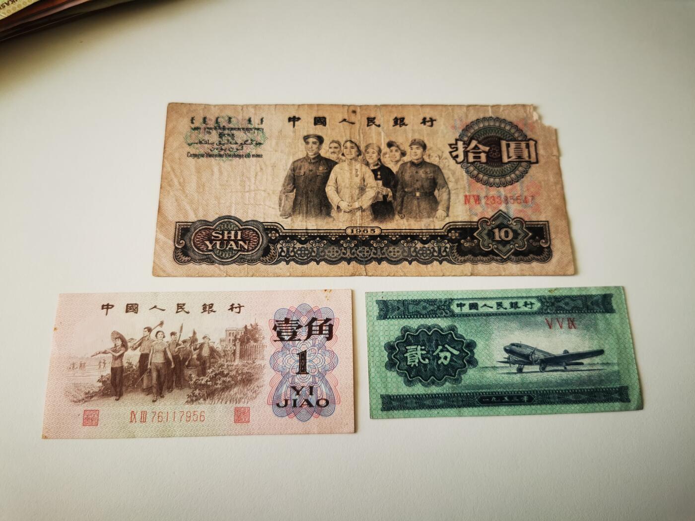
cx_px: 348
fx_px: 542
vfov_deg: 51.4
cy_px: 260
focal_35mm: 27
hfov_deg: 65.3
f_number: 1.6
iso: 50
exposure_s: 1/103
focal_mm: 5.56
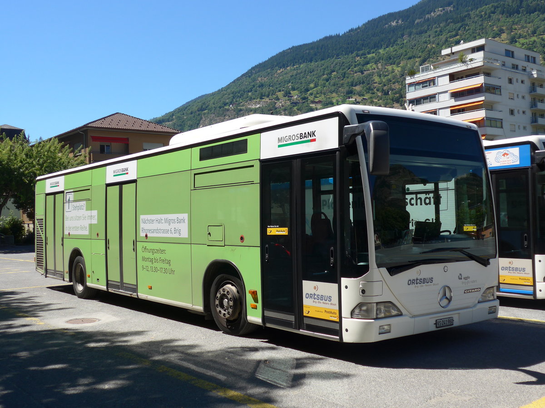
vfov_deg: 36.8
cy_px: 204
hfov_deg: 47.9
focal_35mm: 39
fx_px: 614
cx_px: 272
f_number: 2.8
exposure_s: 1/1300
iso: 80
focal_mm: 8
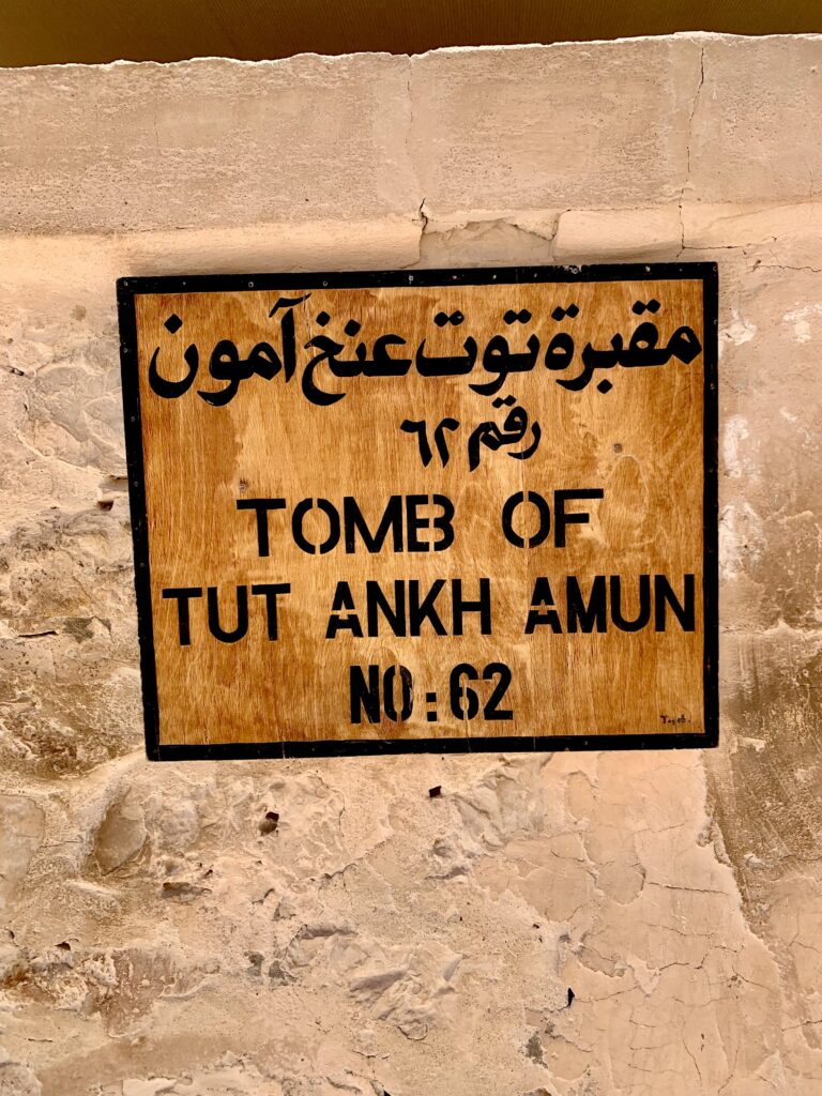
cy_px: 548
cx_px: 411
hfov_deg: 53.1
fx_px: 823
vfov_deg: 67.3
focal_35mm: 26
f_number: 1.8
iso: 25
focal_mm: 4.25
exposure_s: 1/2114
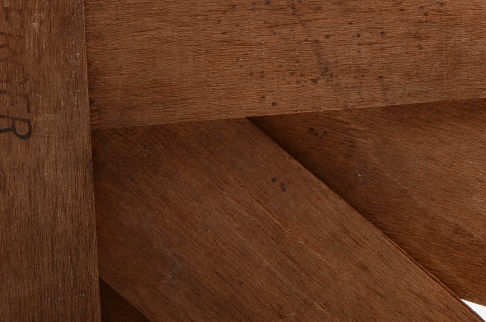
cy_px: 4
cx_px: -42
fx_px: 2521
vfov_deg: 7.3
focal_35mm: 187
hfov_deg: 10.9
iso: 100
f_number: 20
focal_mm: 55
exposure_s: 1/200
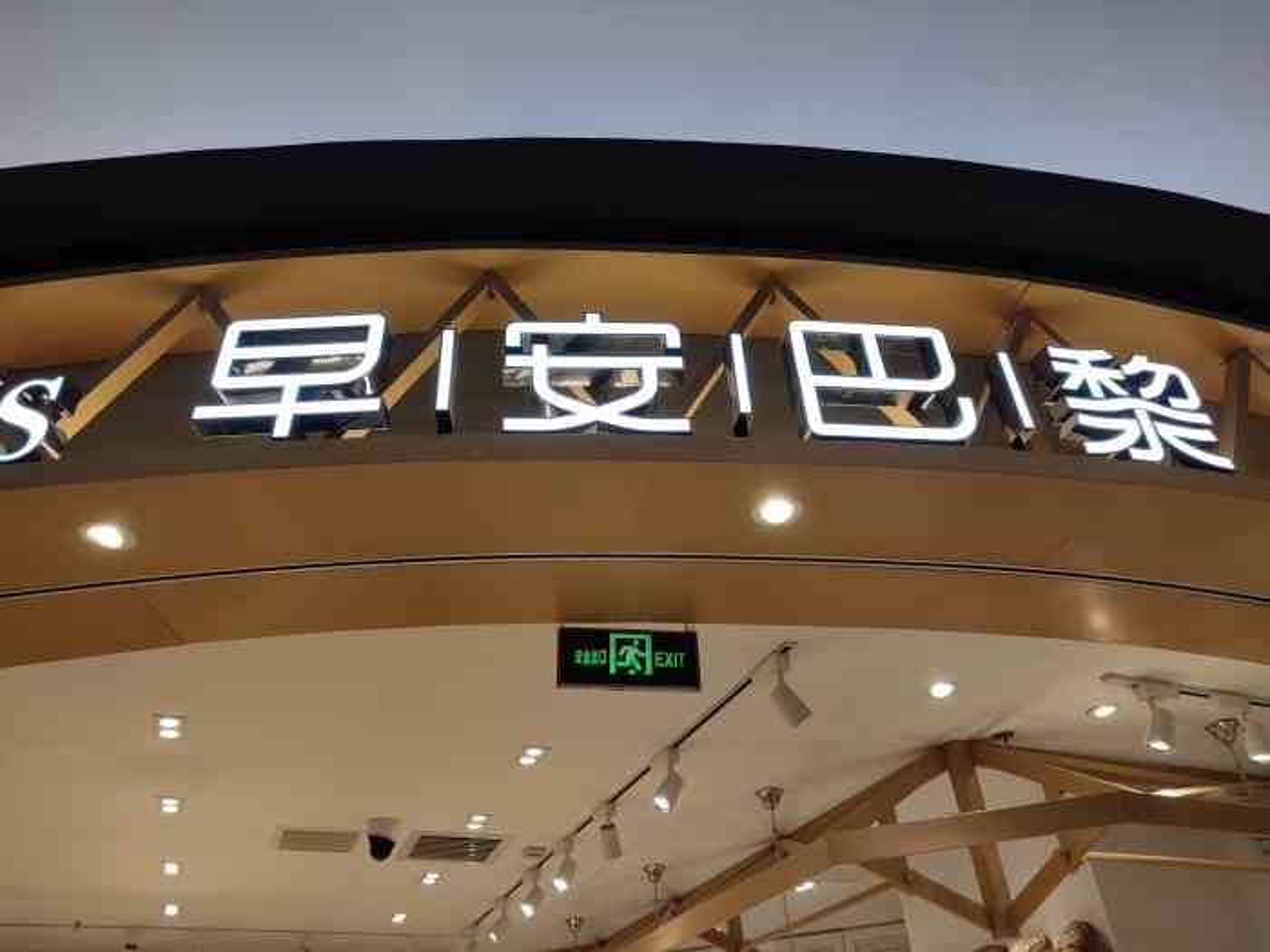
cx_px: 635
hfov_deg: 69.4
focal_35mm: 25
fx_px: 917
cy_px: 476
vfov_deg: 54.9
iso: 57
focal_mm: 5.96
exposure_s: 1/100
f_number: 1.75
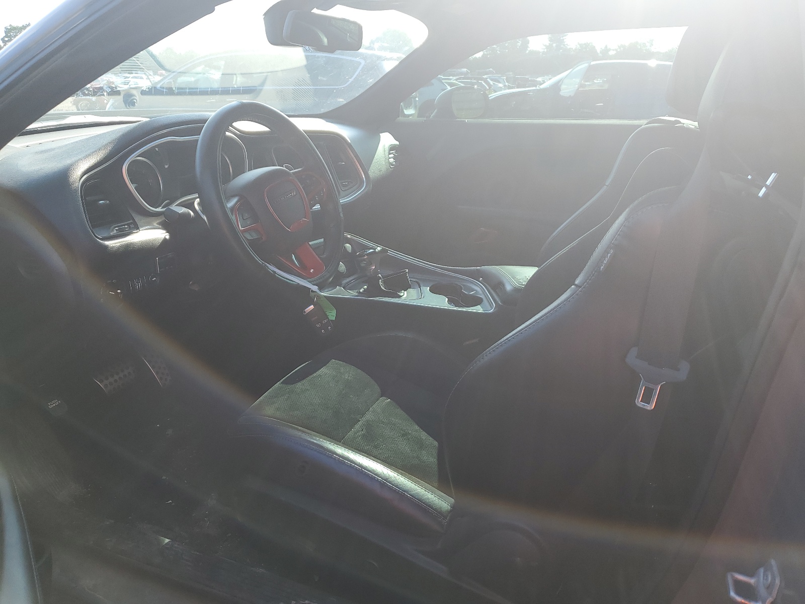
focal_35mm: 26
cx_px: 402
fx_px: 605
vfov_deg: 53.1
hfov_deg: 67.3
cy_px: 302
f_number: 1.5
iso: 50
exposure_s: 1/435
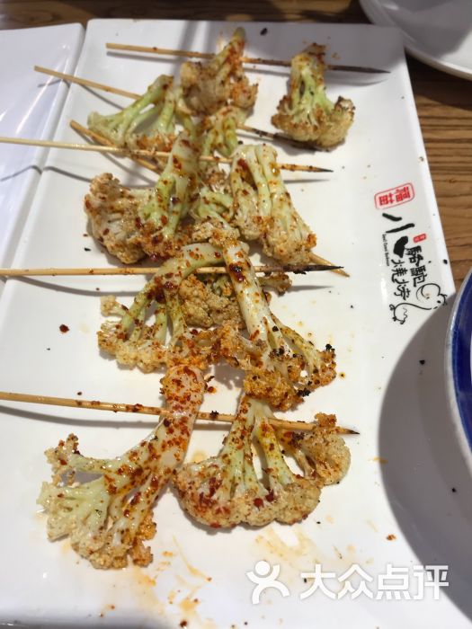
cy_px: 314
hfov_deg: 49.7
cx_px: 236
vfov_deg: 63.4
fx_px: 509
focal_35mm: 28
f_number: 1.8
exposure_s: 1/50
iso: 25
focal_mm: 3.99
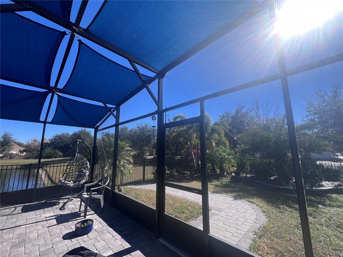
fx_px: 129
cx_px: 172
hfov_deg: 106.2
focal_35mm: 13
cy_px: 128
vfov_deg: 89.9
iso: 32
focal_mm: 1.57
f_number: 1.8
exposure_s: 1/786
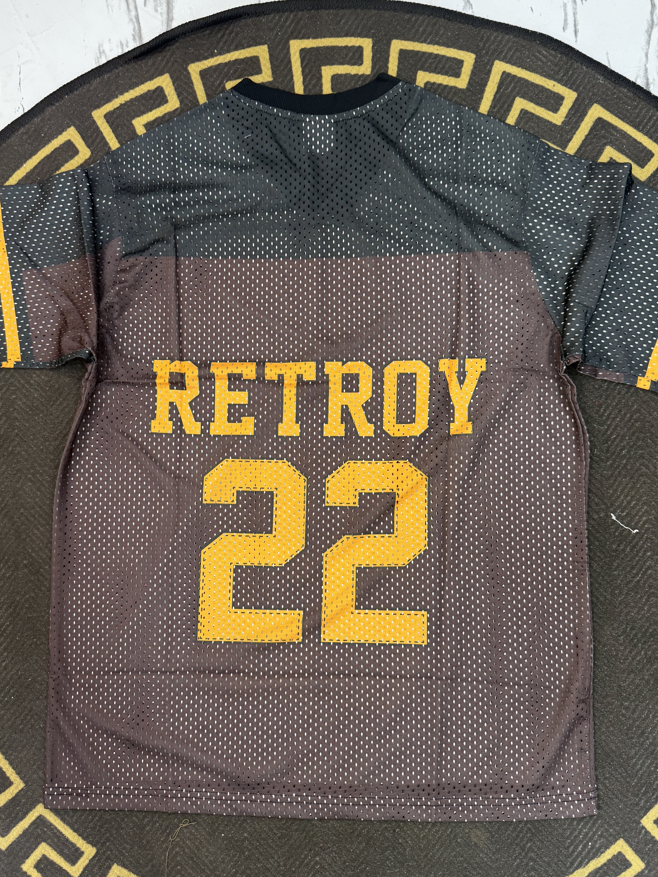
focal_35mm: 24
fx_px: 608
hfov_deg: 56.8
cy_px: 438
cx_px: 329
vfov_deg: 71.6
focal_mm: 6.76
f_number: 1.78
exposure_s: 1/50
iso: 100
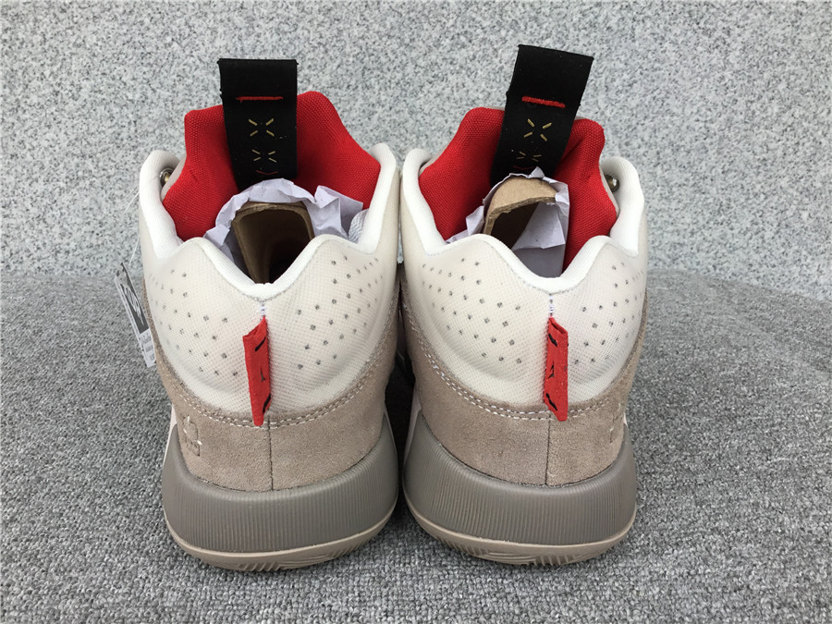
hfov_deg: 58.4
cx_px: 416
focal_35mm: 31
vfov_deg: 45.4
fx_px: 745
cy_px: 312
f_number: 2.4
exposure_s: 1/100
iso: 25
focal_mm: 3.3
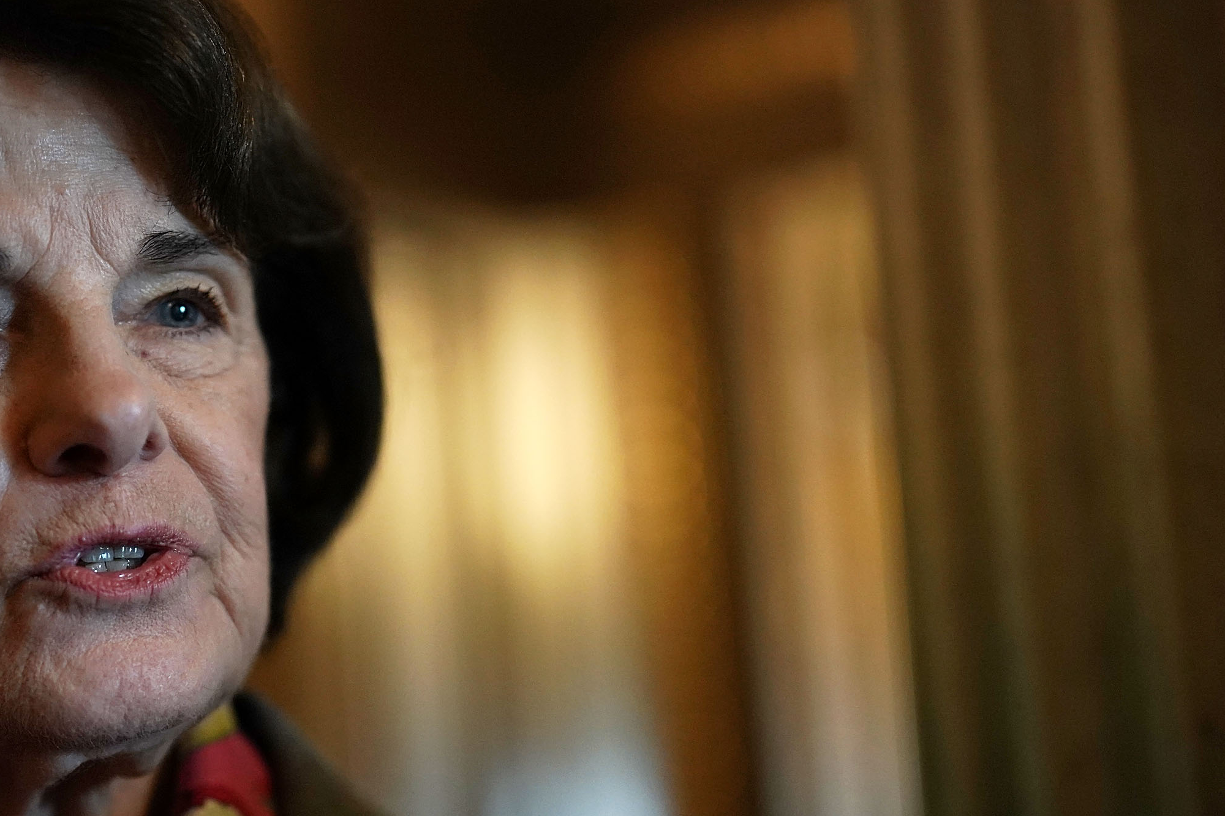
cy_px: 489
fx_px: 2552
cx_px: 348
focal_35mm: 75
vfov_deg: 18.2
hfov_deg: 26.7
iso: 1600
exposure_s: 1/500
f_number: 1.4
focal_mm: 50
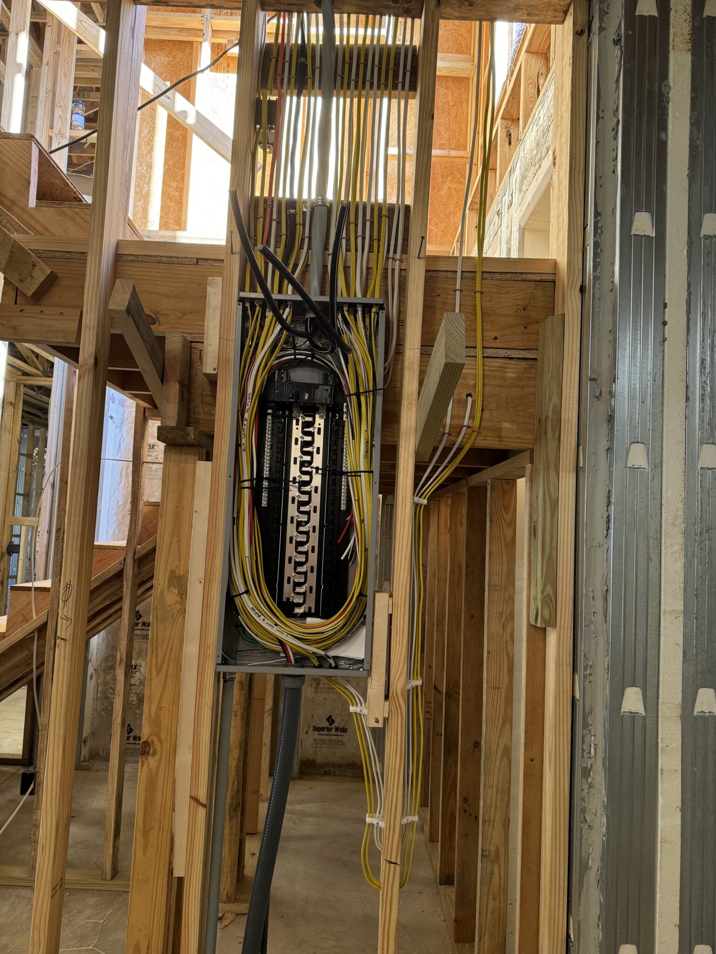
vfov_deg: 71.6
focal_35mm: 24
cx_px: 358
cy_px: 477
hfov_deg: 56.8
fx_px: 662
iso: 200
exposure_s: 1/101
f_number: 1.78
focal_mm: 6.76
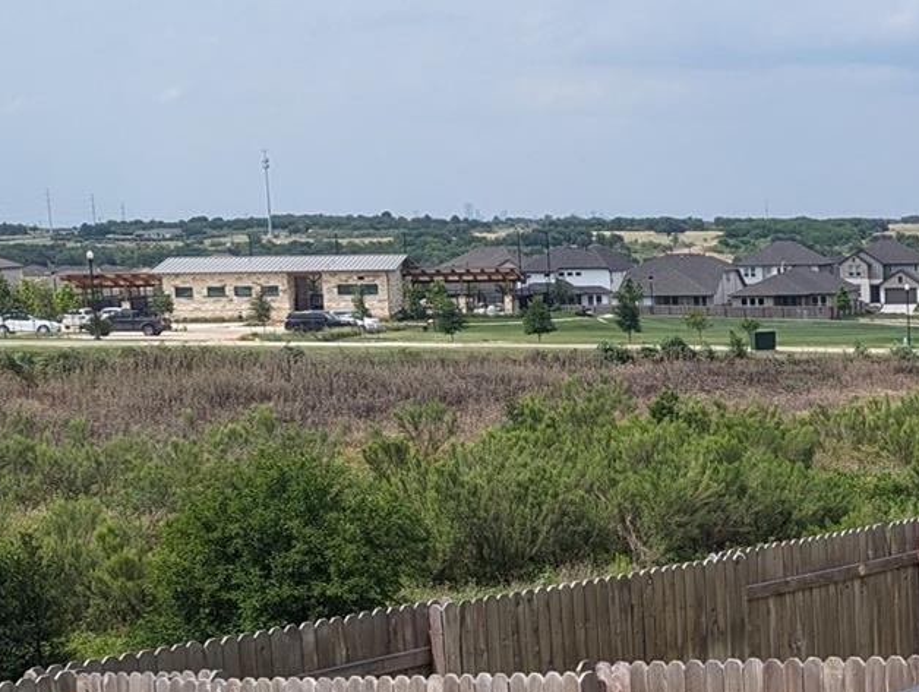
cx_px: 1141
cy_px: 490
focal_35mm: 78
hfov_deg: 22.7
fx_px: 2074
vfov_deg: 18.9
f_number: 1.85
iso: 49
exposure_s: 1/1984
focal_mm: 6.81
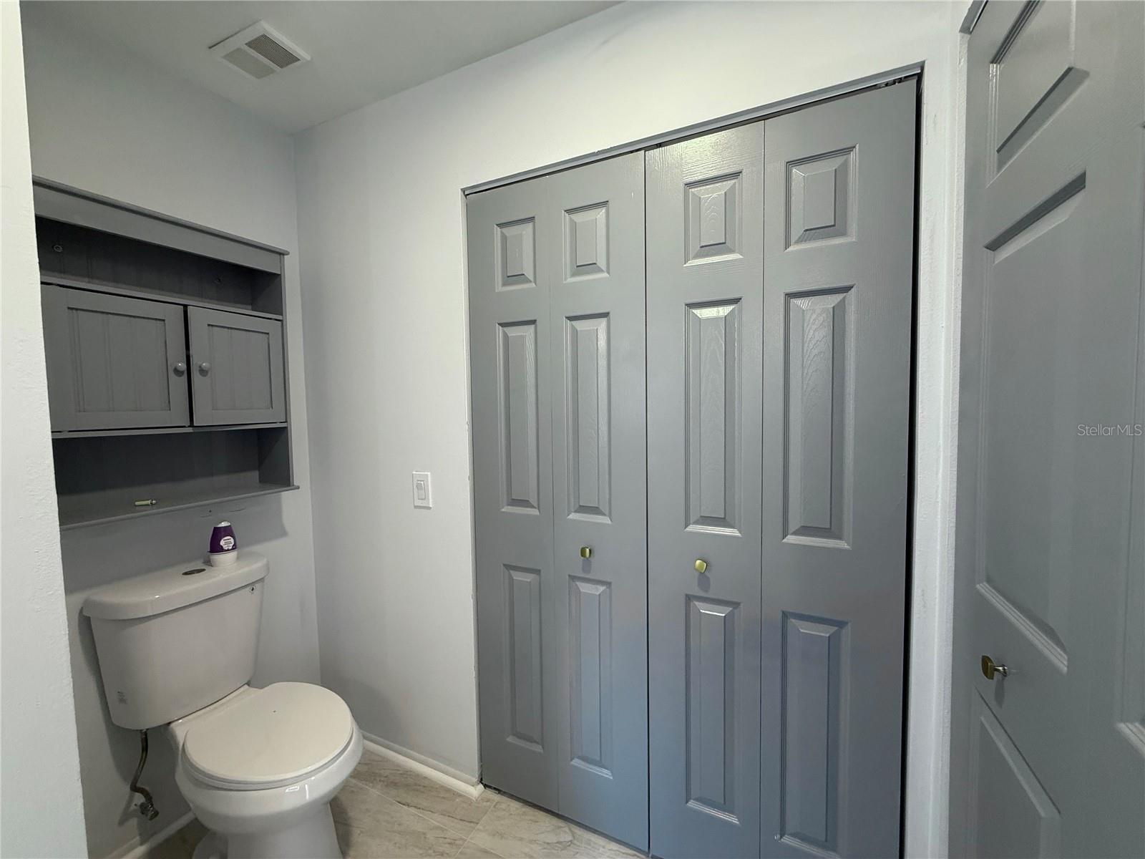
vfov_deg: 85.7
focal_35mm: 14
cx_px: 572
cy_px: 430
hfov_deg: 102.1
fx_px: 463
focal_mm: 2.22
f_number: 2.2
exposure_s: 1/60
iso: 200
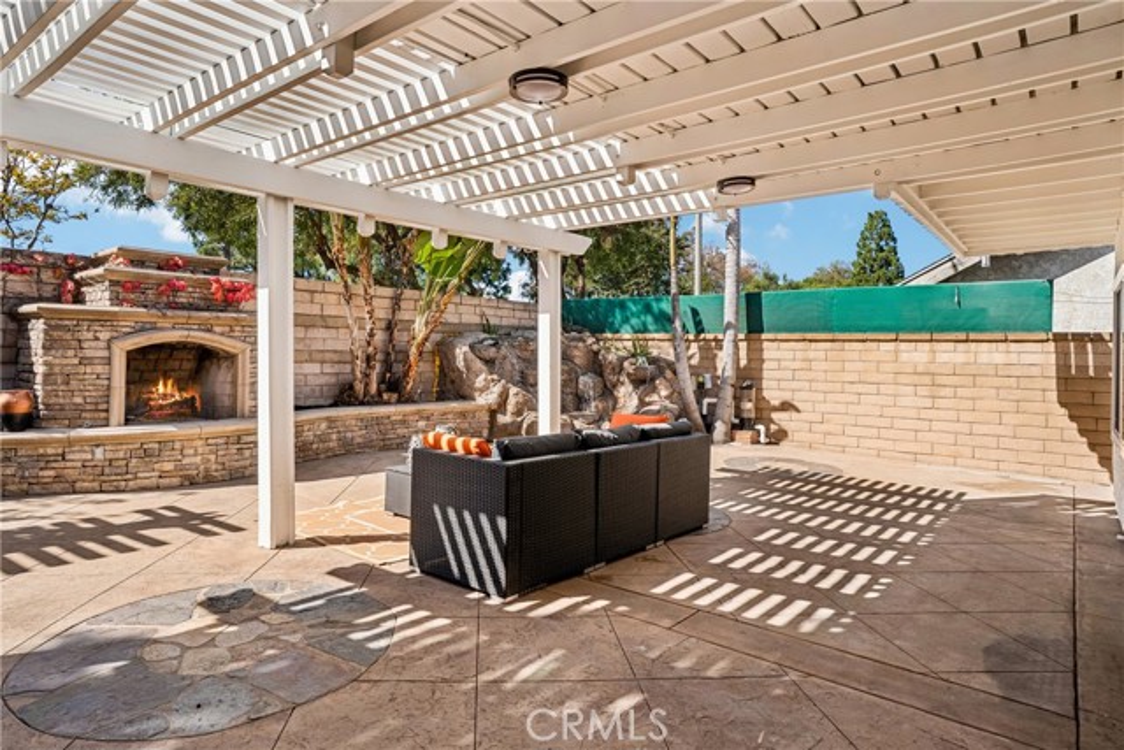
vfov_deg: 62.0
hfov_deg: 84.0
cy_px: 375
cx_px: 562
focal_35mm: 20
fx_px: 625
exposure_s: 1/250
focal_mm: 20
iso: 100
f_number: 8
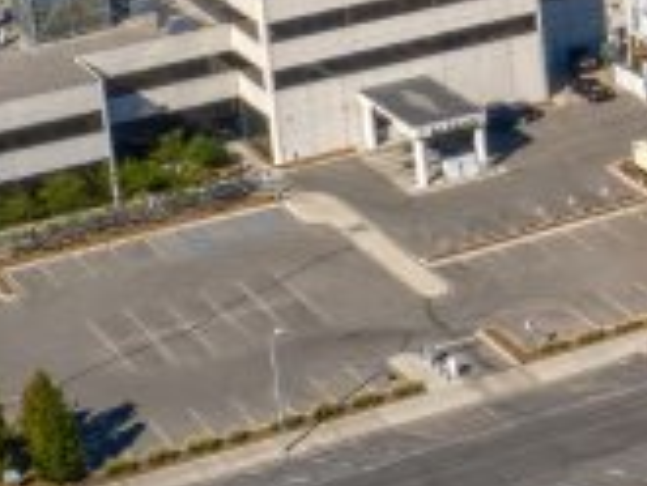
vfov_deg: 8.8
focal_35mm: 163
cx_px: 1608
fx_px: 3049
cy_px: -294
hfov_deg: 10.3
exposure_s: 1/200
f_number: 11
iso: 100
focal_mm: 10.3
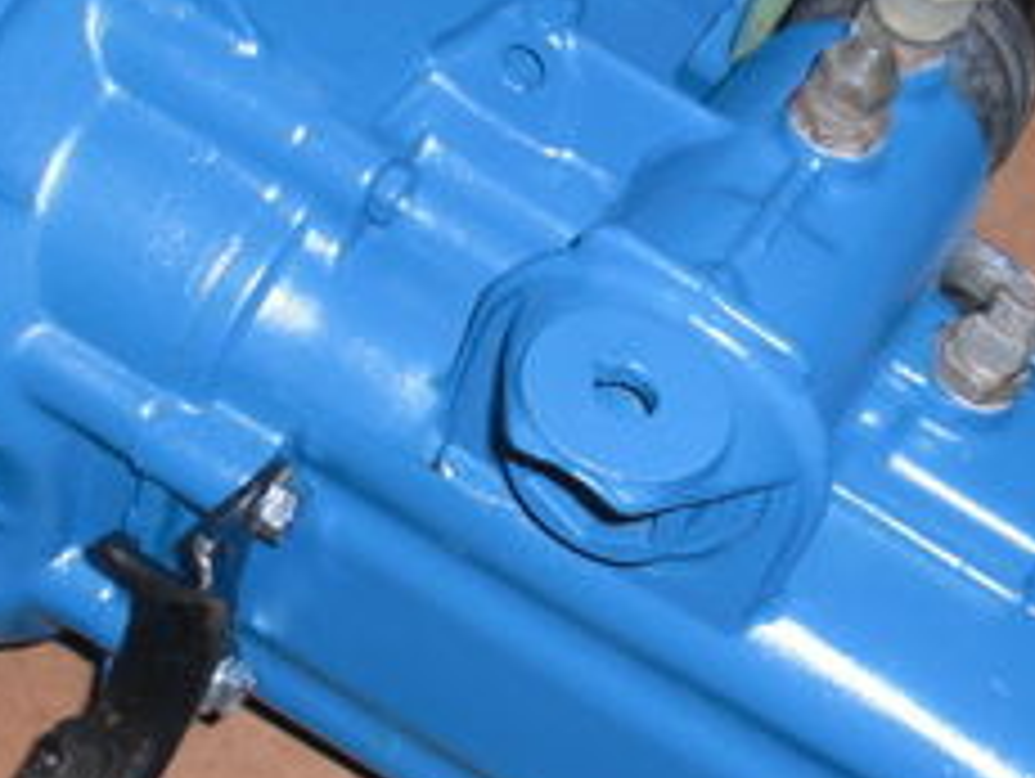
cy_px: 373
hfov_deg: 19.6
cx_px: 472
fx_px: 2993
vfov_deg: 14.8
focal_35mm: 100
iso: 100
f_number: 2.8
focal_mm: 6.3
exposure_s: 1/60
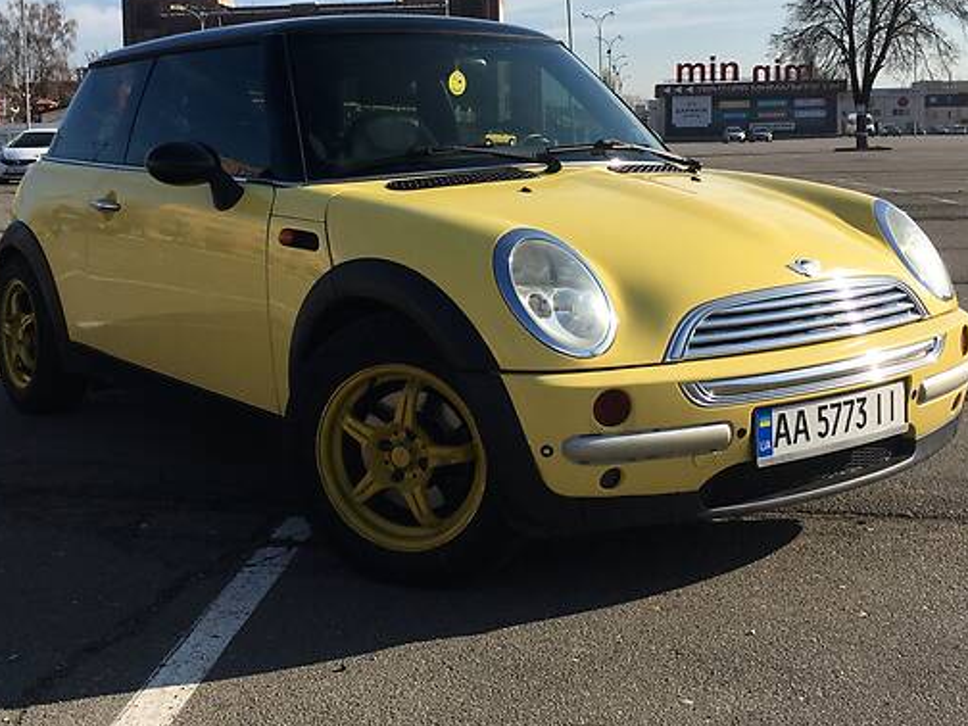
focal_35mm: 46
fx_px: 1286
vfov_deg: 31.1
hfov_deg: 41.1
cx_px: 405
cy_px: 211
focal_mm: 4.2
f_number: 2.2
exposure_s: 1/1876
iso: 25
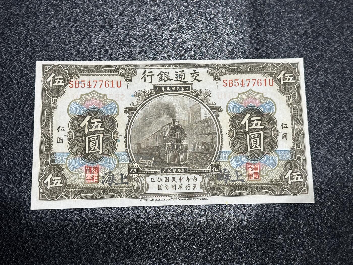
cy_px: 132
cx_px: 176
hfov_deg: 39.7
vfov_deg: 30.3
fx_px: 489
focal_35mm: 48
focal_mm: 6.86
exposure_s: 1/50
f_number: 1.78
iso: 100
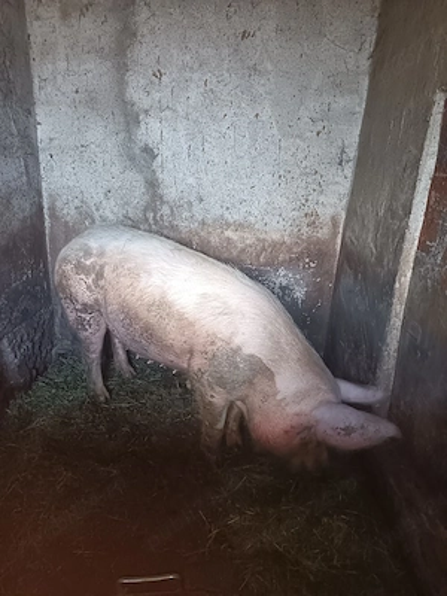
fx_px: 413
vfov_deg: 71.6
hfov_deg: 56.8
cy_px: 298
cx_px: 224
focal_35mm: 24
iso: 3854
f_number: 1.75
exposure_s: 1/25
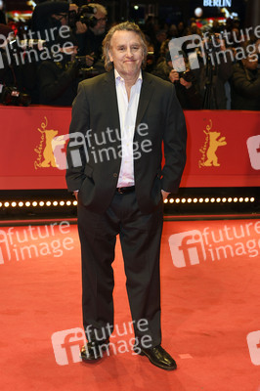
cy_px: 196
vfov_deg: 34.5
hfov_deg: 23.3
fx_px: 629
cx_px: 130
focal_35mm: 58
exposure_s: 1/250
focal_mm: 58
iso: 800
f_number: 4.5
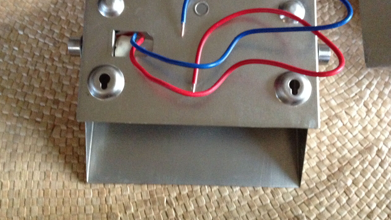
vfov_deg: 30.3
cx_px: 193
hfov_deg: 51.6
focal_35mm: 39
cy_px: 78
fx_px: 404
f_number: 2.4
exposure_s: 1/15
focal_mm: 4.28
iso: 800
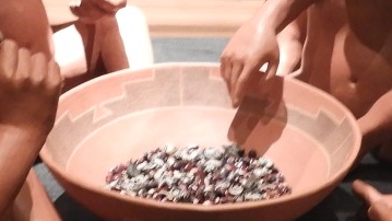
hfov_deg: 16.4
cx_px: 188
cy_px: 28
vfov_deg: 9.2
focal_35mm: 131
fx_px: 1362
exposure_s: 1/8
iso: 400
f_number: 3.5
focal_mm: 5.4
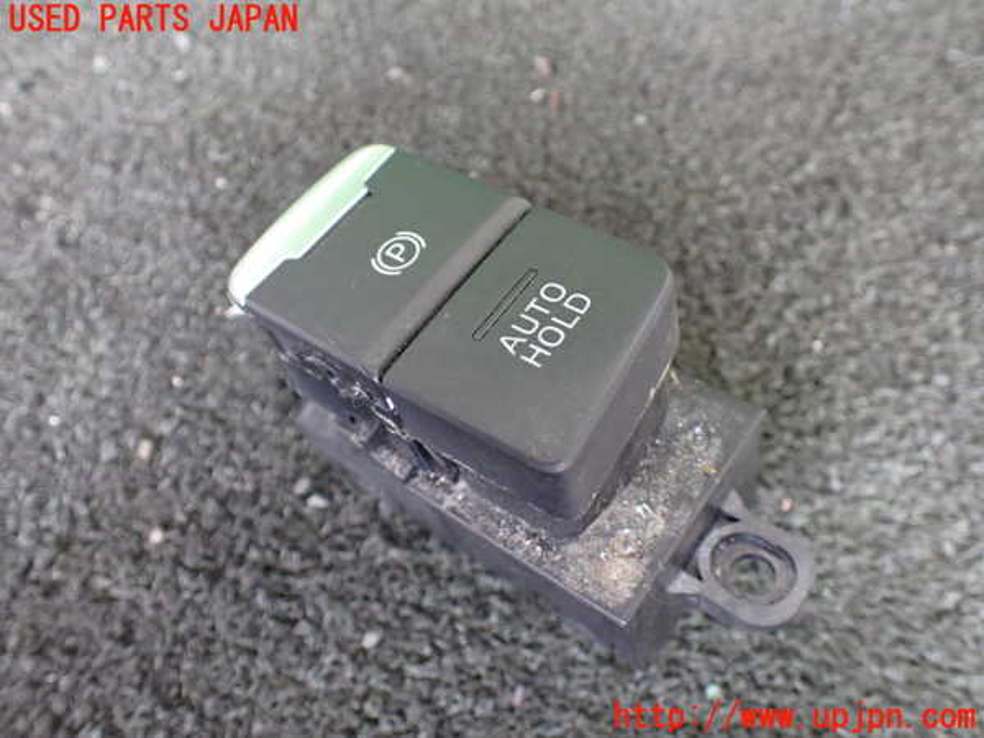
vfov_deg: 46.8
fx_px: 853
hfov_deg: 60.0
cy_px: 369
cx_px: 492
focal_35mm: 30
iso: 800
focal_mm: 5.4
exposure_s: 1/40
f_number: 2.3
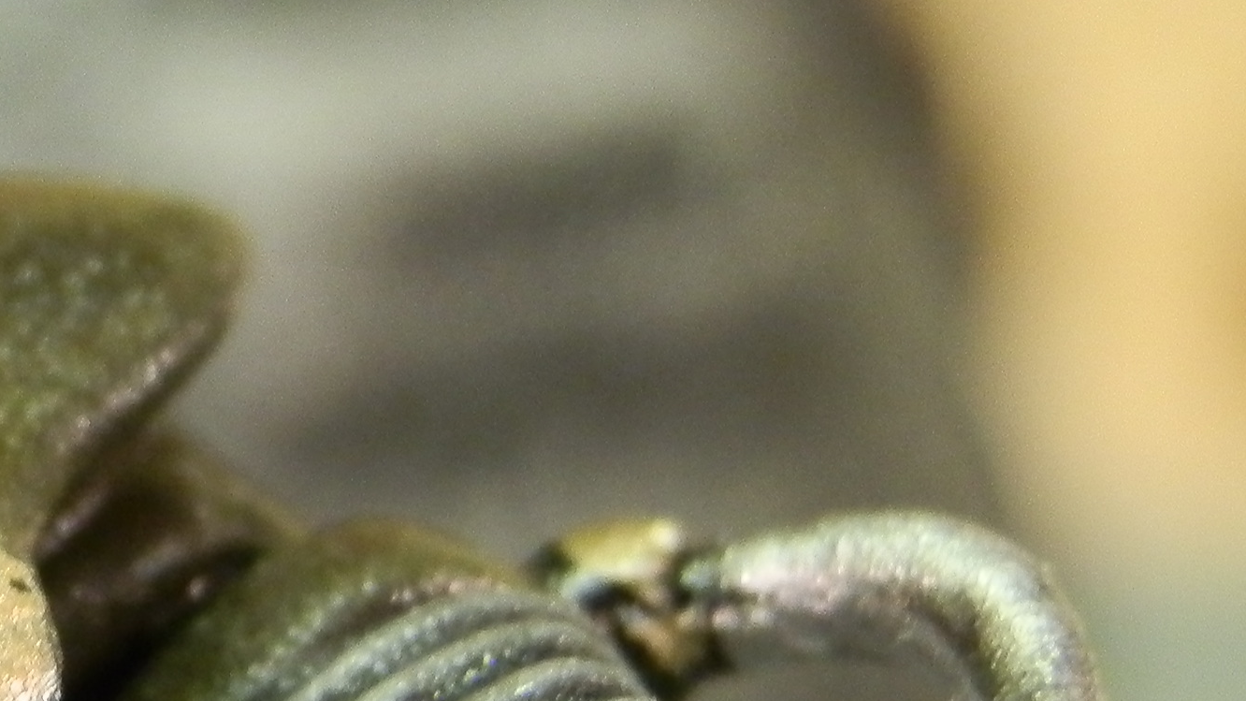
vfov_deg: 5.7
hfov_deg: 9.8
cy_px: 406
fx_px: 7070
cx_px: -511
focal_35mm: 214
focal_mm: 10.99
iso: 200
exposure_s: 1/8
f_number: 3.7
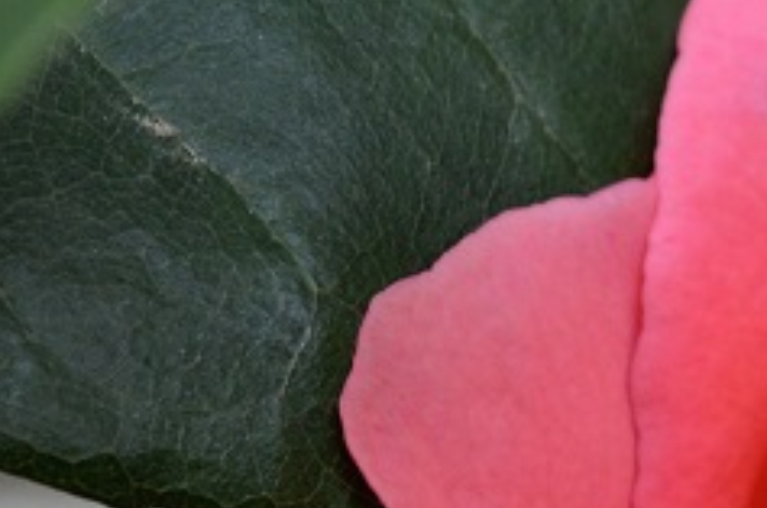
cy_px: 523
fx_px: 5926
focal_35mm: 279
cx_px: 1220
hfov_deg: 7.3
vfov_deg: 4.9
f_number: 8
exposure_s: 1/60
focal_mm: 55
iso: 400
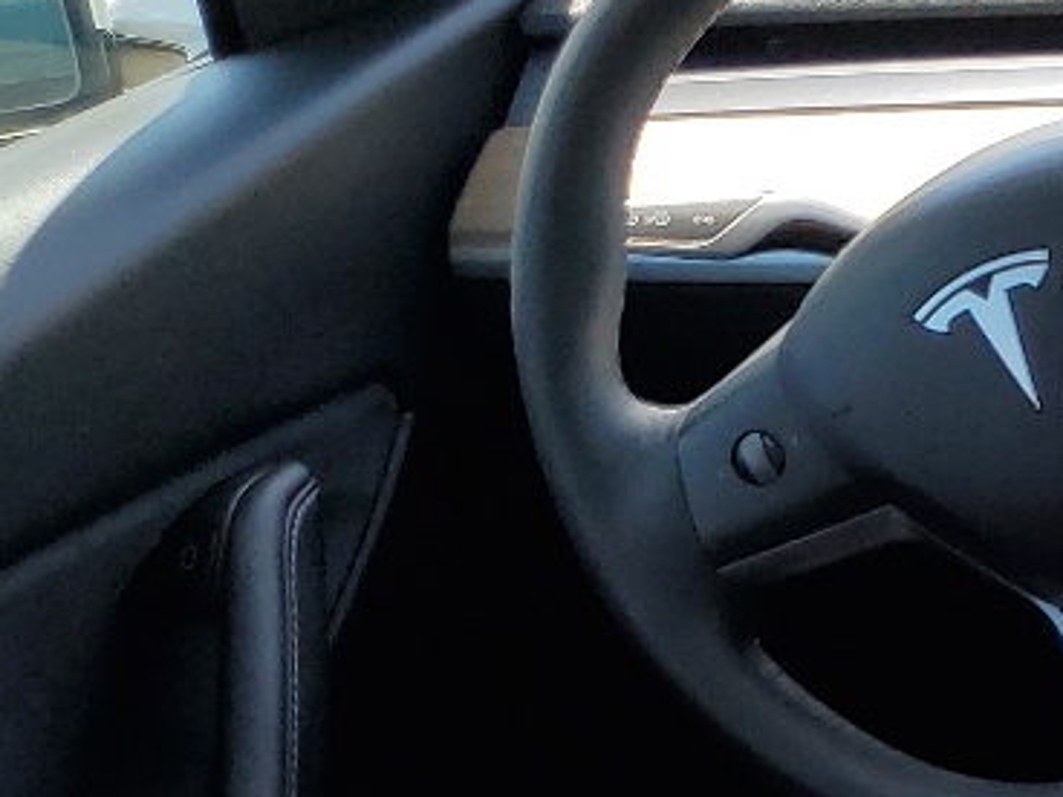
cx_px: 2103
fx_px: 3470
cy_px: 1444
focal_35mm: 113
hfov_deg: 14.5
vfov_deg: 12.0
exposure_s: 1/588
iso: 50
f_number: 1.5
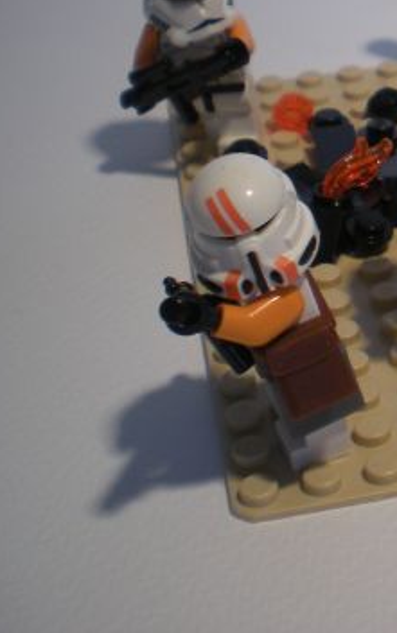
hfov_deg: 14.7
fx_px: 1418
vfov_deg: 24.9
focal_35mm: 82
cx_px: 625
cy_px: 159
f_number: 3.1
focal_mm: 6.3
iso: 64
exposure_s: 1/73.5
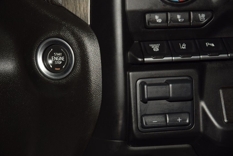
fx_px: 680
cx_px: 116
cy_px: 78
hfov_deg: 19.5
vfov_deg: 13.0
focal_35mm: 105
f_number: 8
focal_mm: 70
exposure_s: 1/125
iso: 100
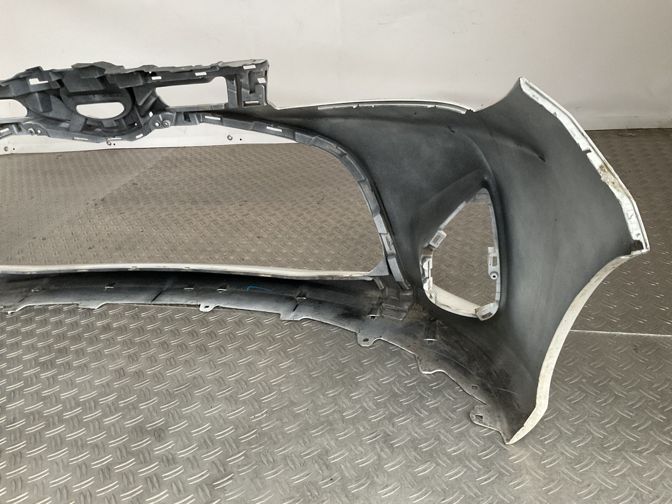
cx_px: 336
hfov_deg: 61.7
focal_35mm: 29
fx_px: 563
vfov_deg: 48.2
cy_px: 252
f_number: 1.8
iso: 250
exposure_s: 1/60
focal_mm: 3
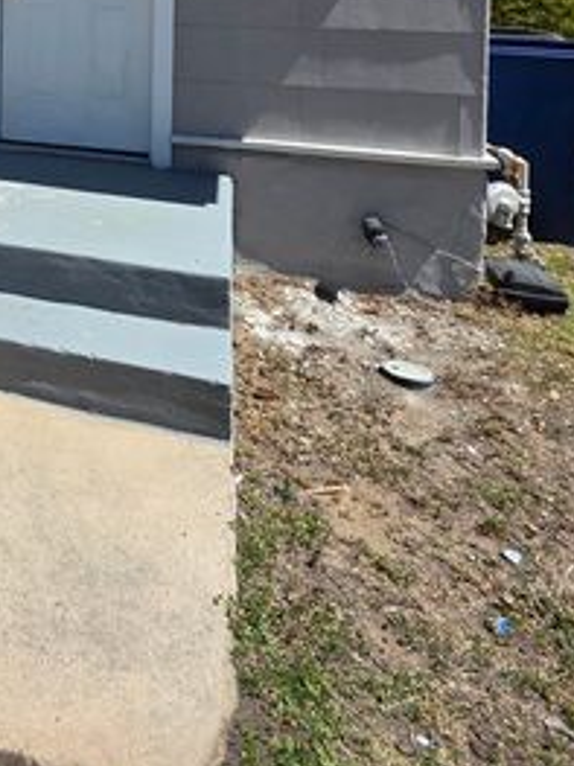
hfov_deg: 35.6
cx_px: -79
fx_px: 730
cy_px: -4
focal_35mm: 33
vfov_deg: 46.2
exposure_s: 1/2066
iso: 40
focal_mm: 2.2
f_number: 1.9
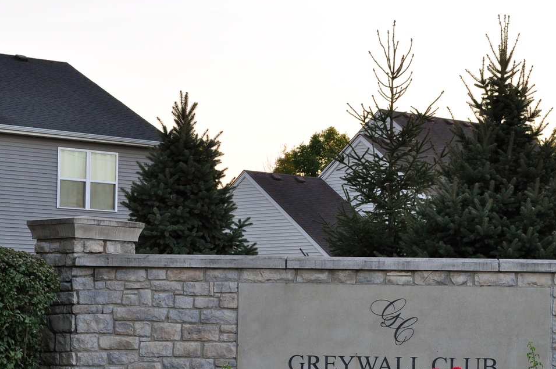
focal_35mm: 102
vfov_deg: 13.3
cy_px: 299
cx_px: 366
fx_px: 1573
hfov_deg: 20.0
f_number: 8
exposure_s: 1/60
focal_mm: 40
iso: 360
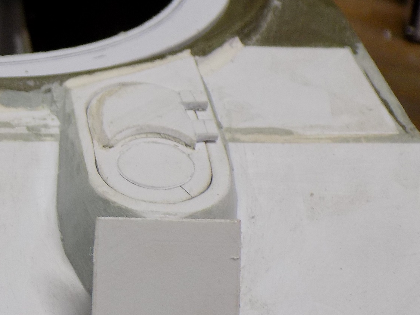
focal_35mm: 119
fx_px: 1444
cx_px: -29
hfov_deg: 16.1
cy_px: 297
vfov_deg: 12.3
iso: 125
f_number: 3.9
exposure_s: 1/30
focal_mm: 9.3
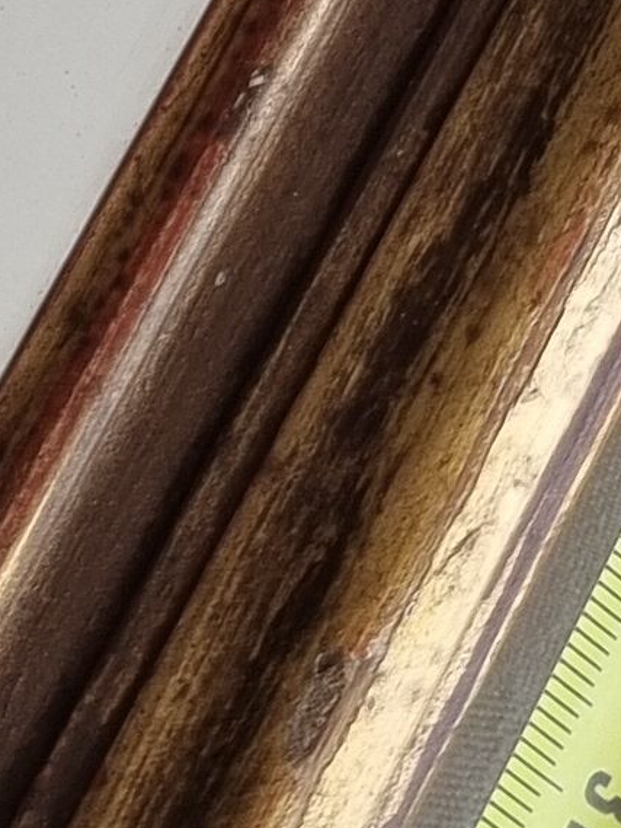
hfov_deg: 7.8
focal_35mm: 184
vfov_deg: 9.8
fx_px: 4405
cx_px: -521
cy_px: -998
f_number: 1.8
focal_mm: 5.4
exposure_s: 1/104
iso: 50
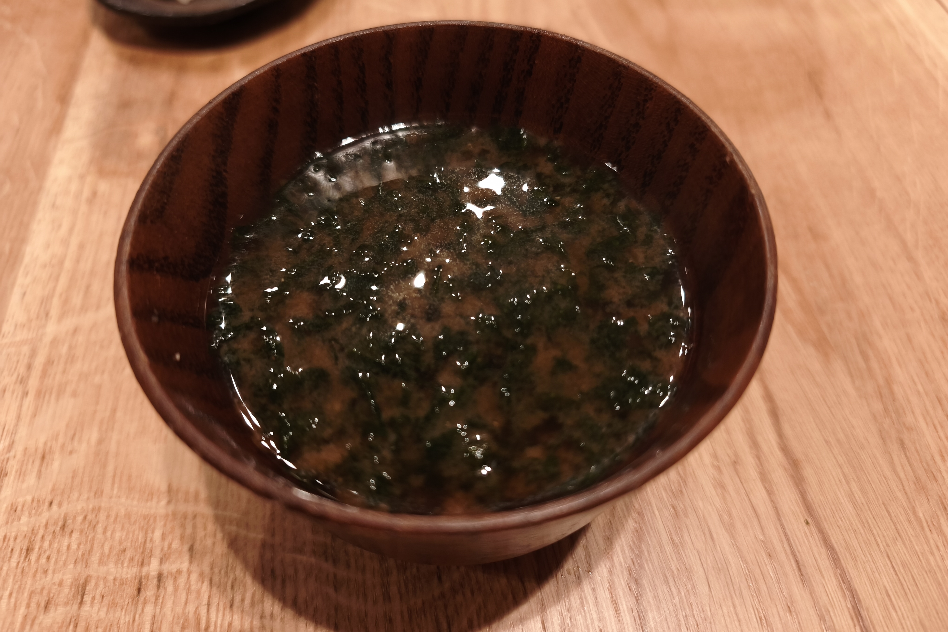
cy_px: 303
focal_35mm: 24
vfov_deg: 53.1
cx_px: 475
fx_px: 632
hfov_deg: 73.7
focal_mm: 6.45
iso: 320
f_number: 1.62
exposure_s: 1/50
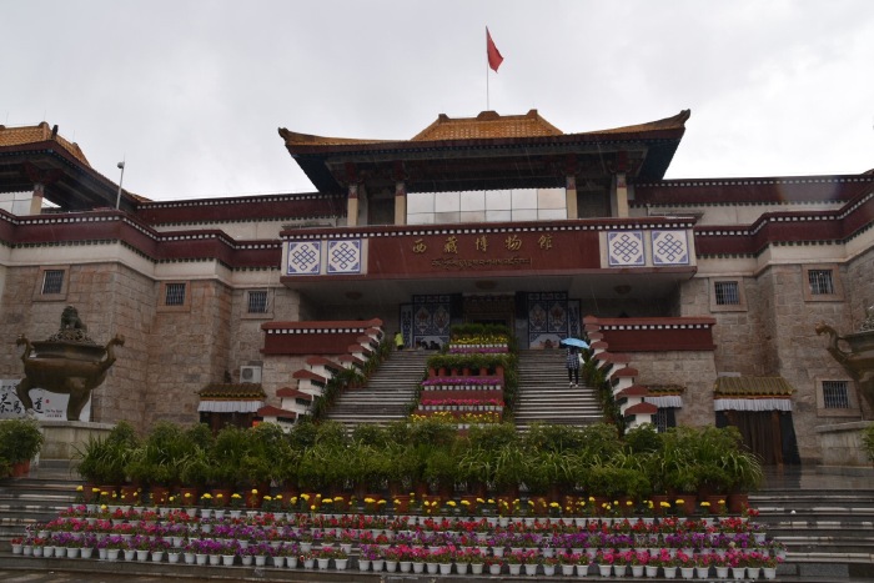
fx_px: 656
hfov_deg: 67.4
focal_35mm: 27
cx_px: 437
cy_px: 292
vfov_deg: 47.9
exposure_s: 1/200
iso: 100
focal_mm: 18
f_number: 7.1
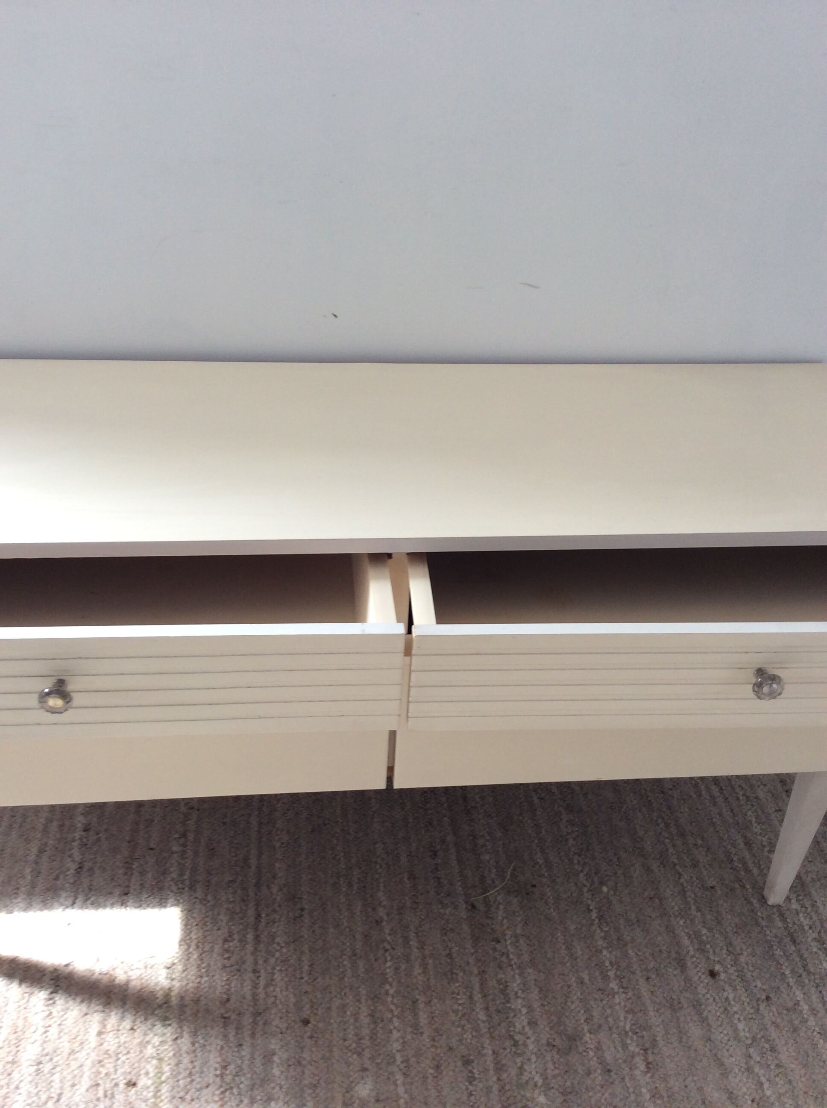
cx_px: 414
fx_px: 1022
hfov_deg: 44.1
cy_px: 554
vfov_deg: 56.9
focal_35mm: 32
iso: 40
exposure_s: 1/25
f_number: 2.4
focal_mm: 3.3
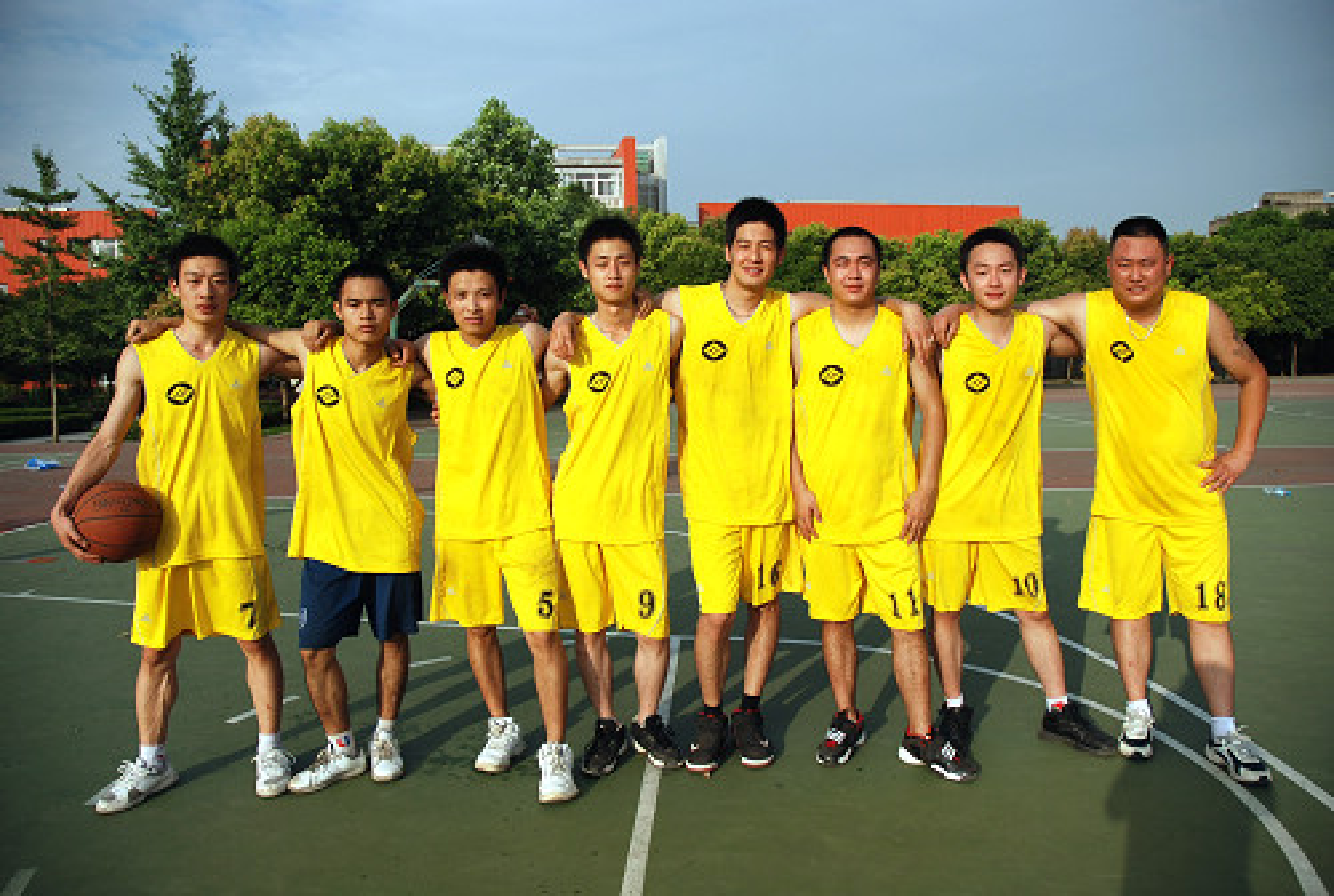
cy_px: 448
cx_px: 667
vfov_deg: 48.2
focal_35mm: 27
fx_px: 1003
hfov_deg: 67.3
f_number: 4
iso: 100
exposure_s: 1/1000
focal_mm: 18
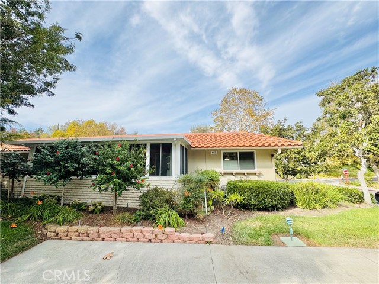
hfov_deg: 102.1
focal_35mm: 14
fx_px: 153
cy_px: 142
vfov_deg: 85.7
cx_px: 190
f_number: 2.2
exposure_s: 1/1832
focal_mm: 2.22
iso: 50
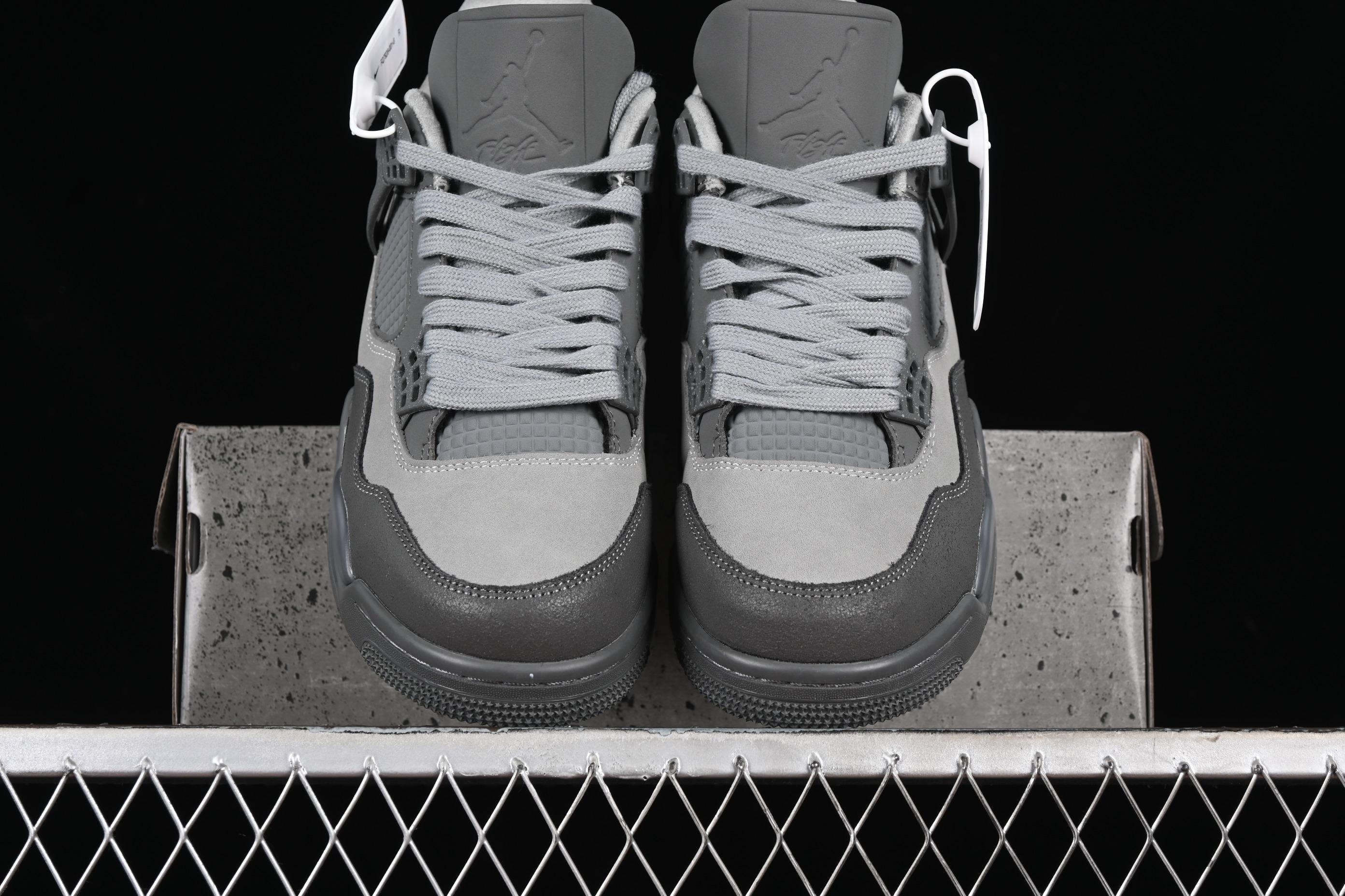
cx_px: 672
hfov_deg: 27.0
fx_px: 2802
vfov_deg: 18.2
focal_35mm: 75
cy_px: 448
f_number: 7.1
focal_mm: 50
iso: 160
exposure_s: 1/60
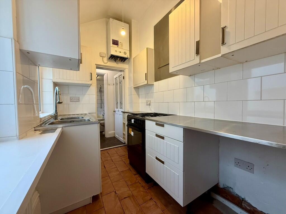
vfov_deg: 85.7
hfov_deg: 102.1
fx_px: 116
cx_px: 143
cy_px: 107
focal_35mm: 14
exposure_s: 1/50
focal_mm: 2.22
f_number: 2.2
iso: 250
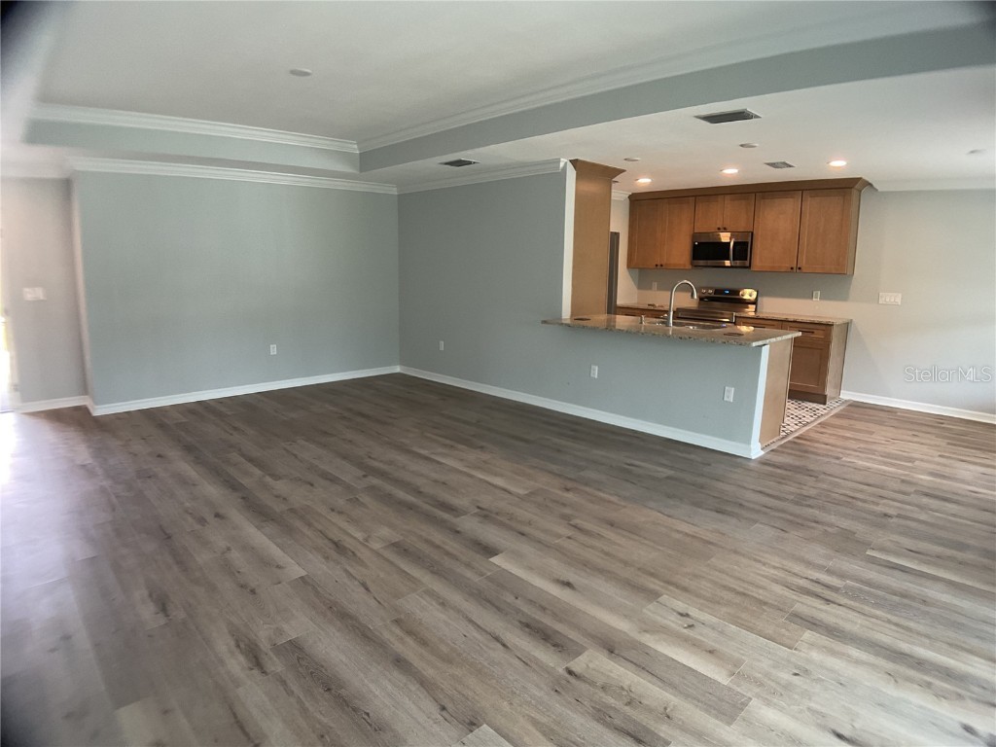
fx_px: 834
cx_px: 498
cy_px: 374
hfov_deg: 61.7
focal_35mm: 29
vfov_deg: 48.2
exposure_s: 1/60
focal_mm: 3
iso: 64
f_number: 1.8
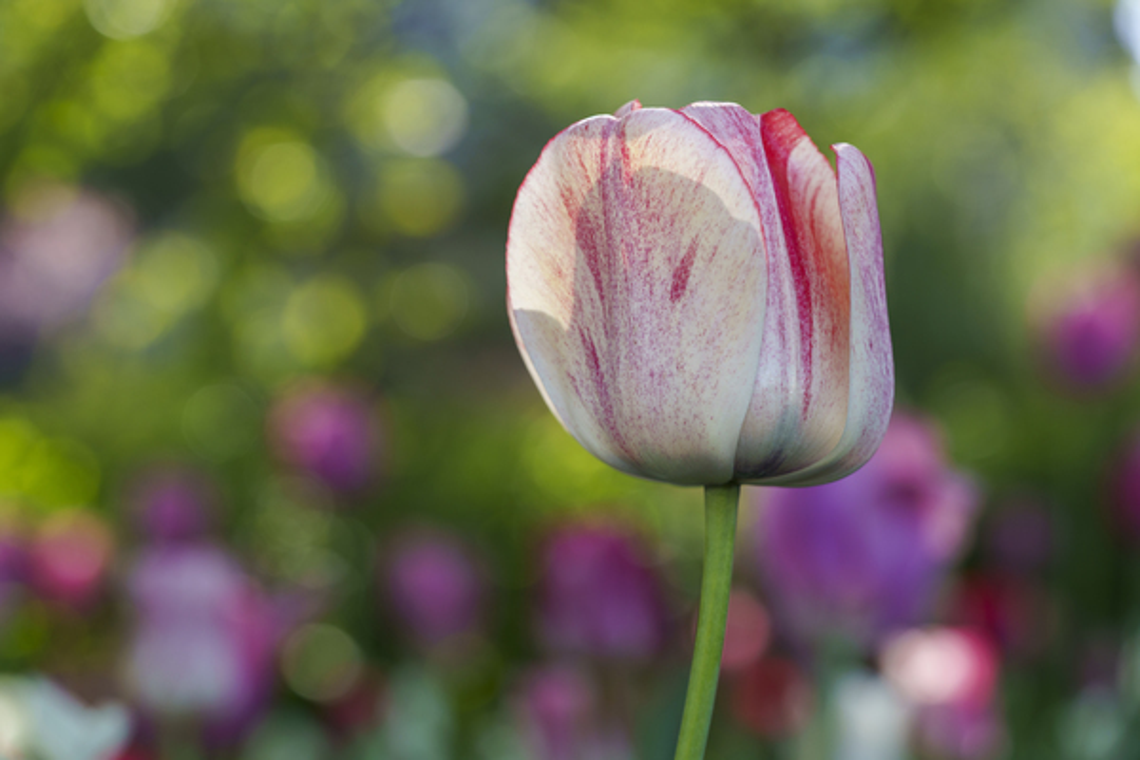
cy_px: 380
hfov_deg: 22.6
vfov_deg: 15.2
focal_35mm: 90
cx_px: 570
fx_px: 2850
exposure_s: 1/250
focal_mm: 90
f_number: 5.6
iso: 200
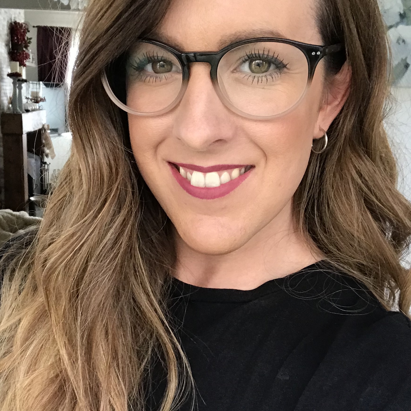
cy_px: 242
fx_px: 672
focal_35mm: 50
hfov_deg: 34.0
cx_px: 176
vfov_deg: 33.9
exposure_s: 1/33
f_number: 2.2
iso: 50
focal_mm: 2.87
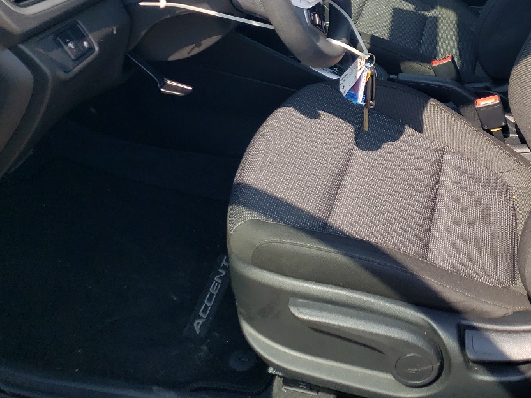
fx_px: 767
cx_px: 411
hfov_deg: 37.1
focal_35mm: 50
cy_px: 27
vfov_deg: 27.8
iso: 50
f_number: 1.5
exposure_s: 1/1111
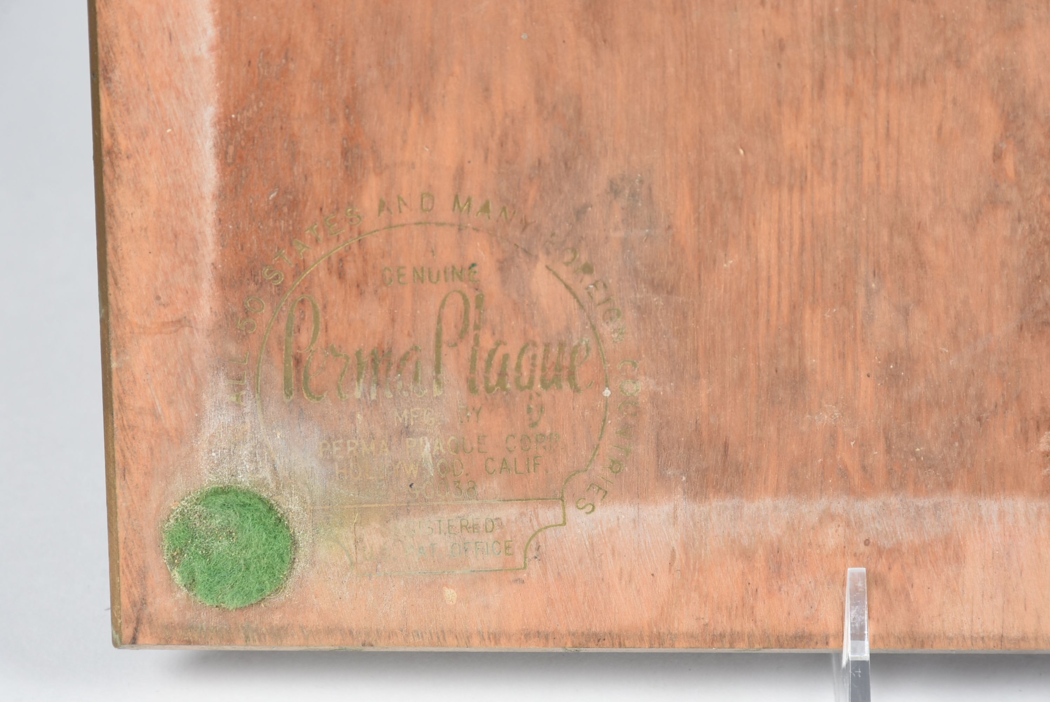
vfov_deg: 6.6
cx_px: 525
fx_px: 6130
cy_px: 351
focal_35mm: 210
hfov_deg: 9.8
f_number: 13
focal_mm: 140
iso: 200
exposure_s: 1/125
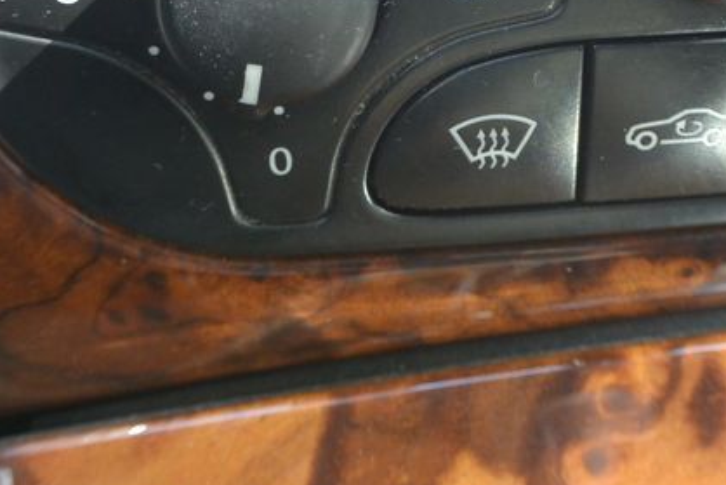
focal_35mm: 71
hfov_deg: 28.2
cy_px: 13
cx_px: 498
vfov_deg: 18.7
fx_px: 1432
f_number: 3.5
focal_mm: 11
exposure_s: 1/60
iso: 400
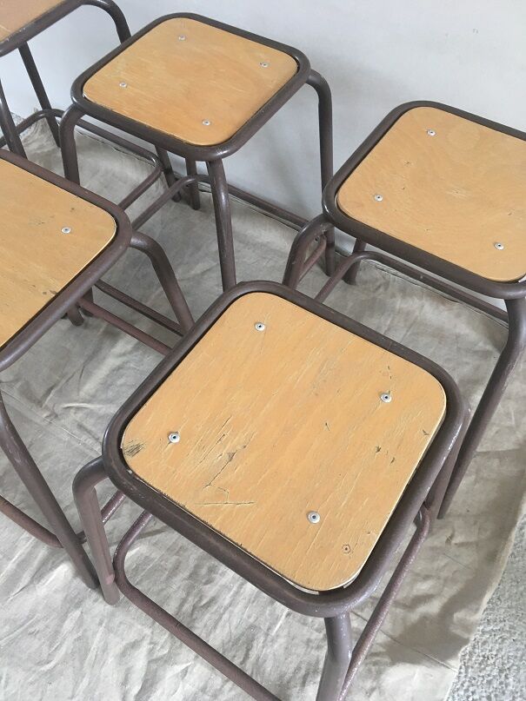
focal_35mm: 29
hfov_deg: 48.2
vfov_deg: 61.7
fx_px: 588
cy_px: 350
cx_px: 263
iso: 125
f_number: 2.2
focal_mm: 4.15
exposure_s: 1/33
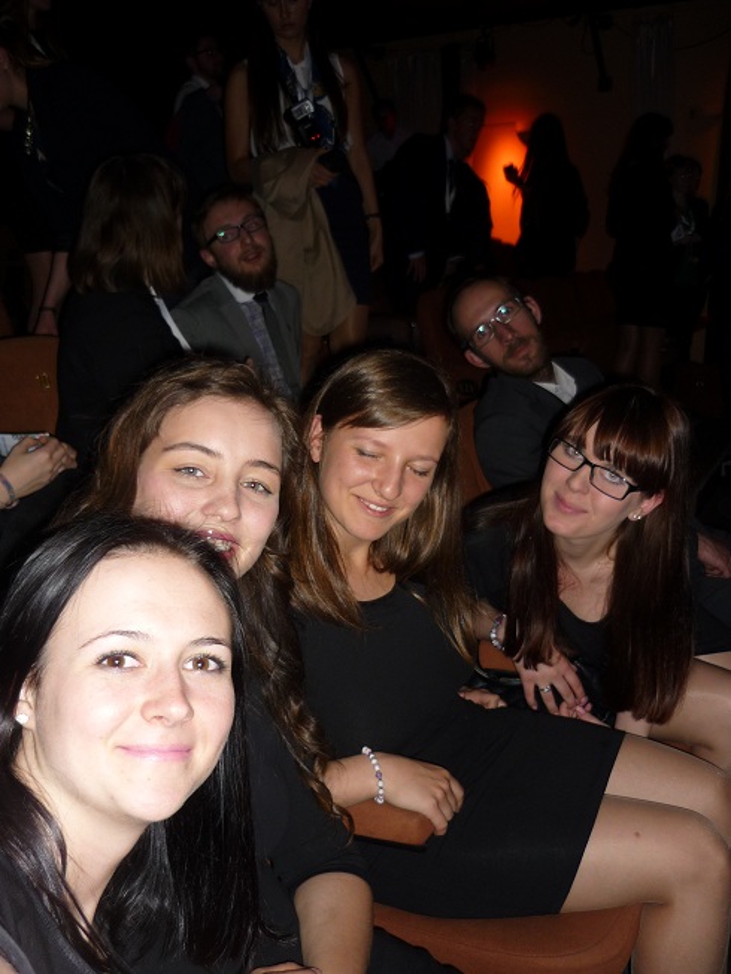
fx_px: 929
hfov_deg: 43.0
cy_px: 487
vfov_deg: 55.3
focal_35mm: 33
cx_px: 366
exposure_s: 1/30
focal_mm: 5.5
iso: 100
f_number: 2.8
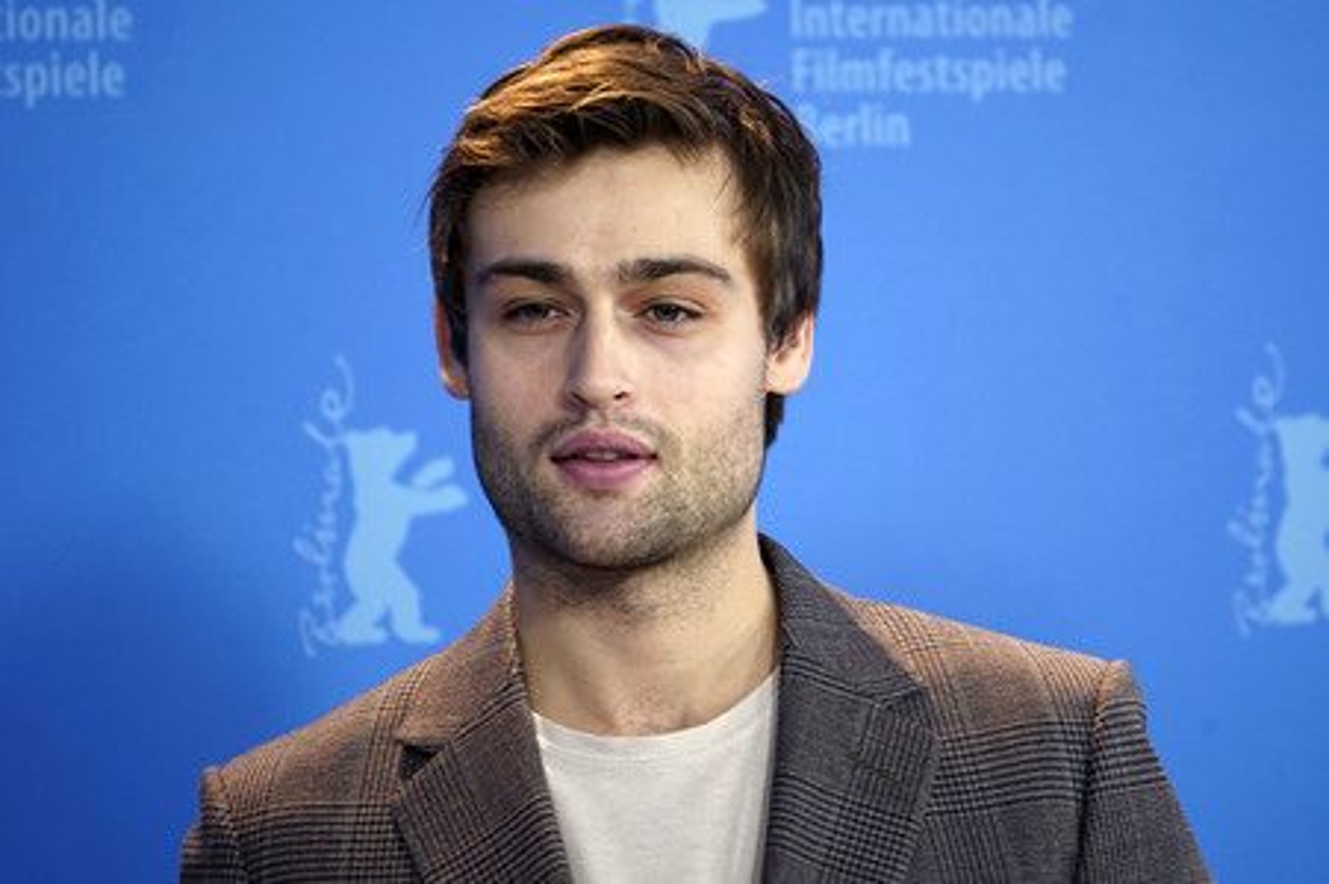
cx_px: 664
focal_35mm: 200
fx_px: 7378
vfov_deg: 6.9
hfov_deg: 10.3
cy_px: 442
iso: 3200
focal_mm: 200
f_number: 5.6
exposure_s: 1/125
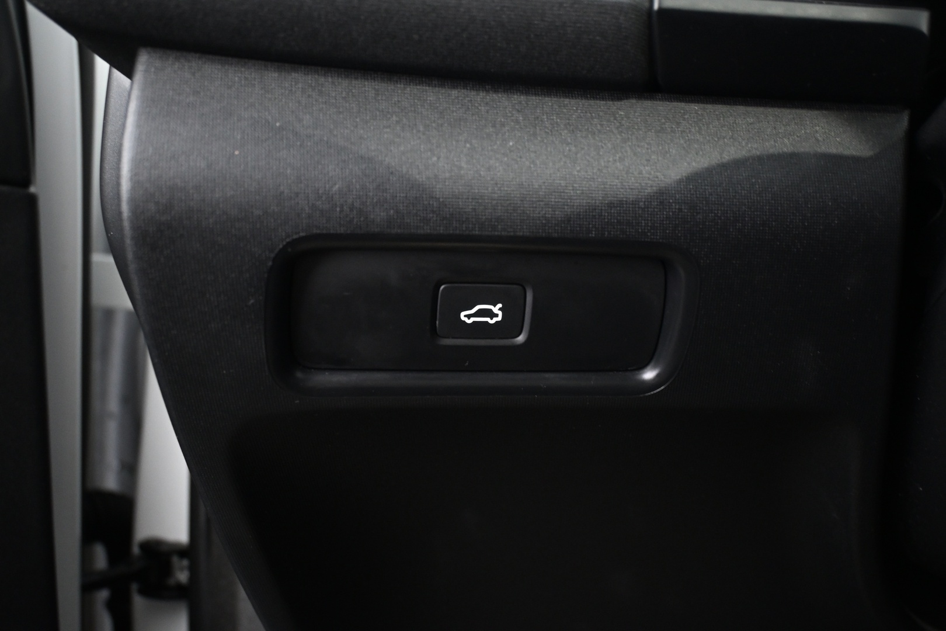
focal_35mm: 39
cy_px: 316
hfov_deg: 49.6
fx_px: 1025
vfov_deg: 34.2
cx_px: 473
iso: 1600
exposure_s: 1/4
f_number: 4.5
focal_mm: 26
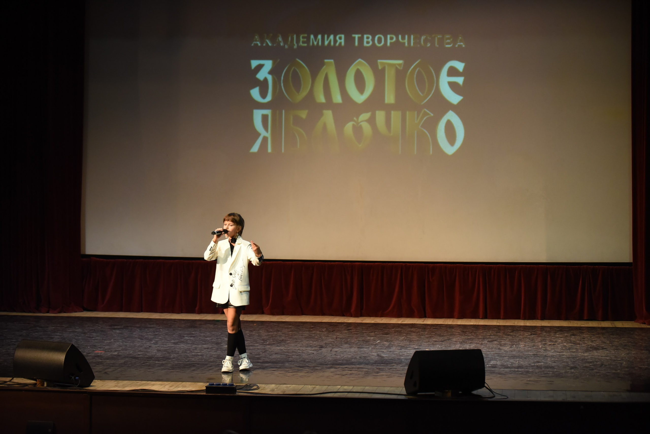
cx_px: 325
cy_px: 217
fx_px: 1842
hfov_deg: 20.0
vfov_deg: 13.4
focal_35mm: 102
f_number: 2.8
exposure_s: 1/320
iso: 2500
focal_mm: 102
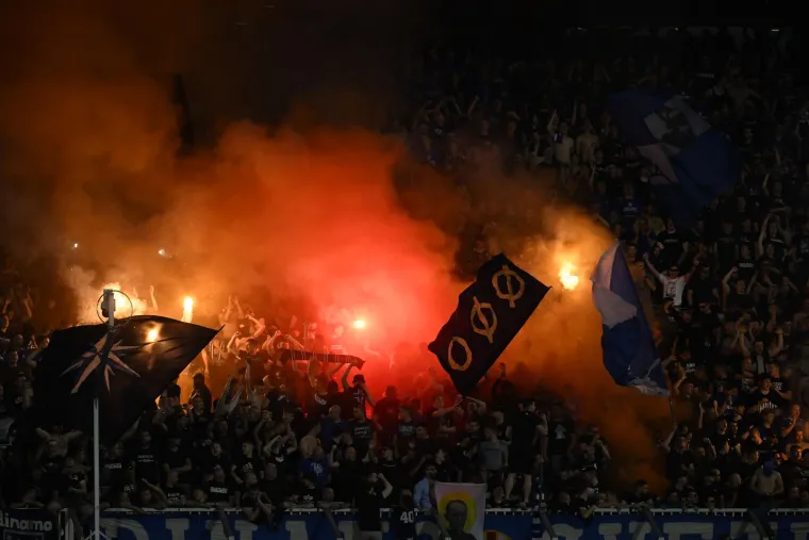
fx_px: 8990
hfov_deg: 5.2
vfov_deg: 3.4
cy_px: 270
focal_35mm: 400
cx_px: 404
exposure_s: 1/1600
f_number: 4
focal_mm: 400
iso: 4000
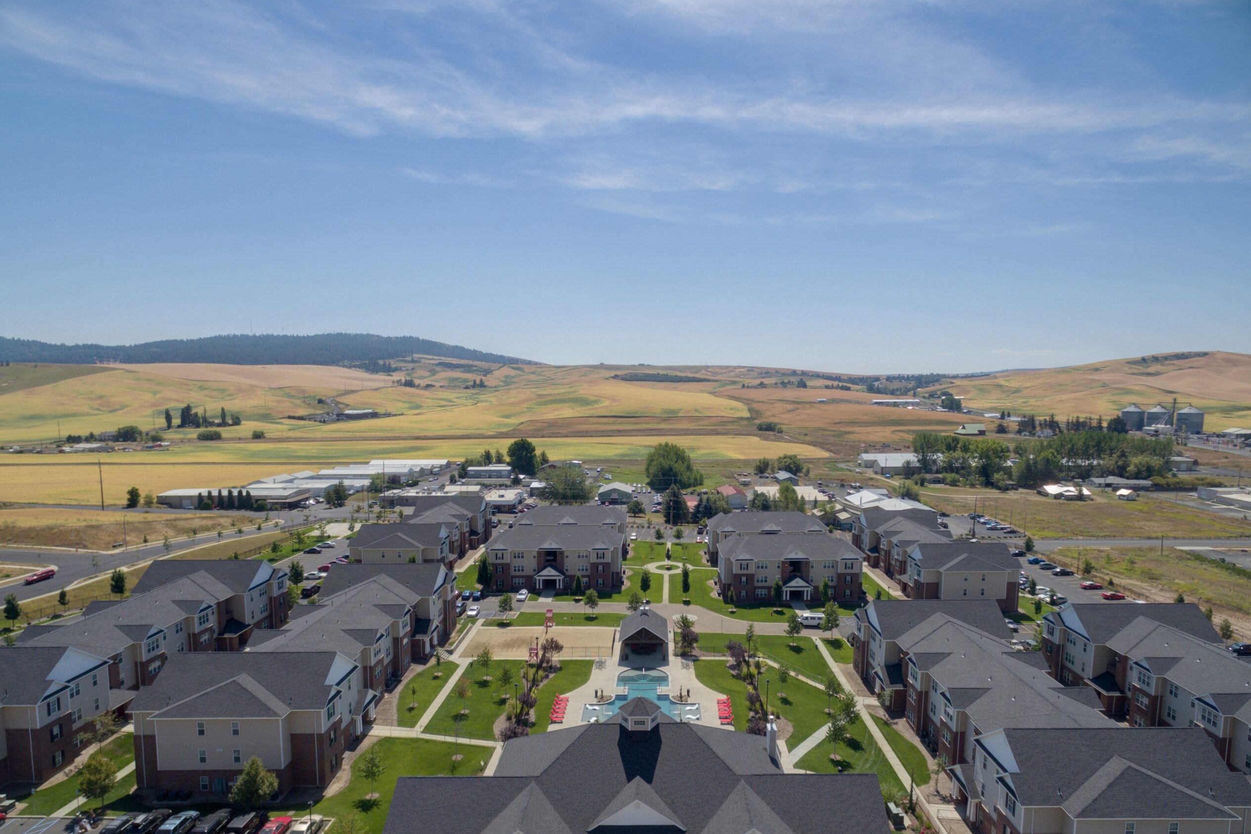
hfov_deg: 81.2
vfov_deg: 59.3
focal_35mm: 21
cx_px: 625
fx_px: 730
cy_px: 468
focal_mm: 3.6
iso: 100
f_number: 2.8
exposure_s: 1/1700
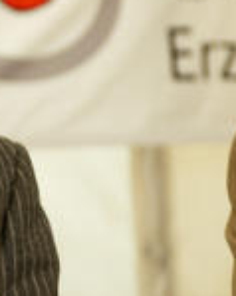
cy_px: 63
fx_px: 2596
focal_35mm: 297
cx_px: -155
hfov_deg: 5.1
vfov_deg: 6.5
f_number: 4.5
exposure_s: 1/60
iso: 320
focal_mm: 70
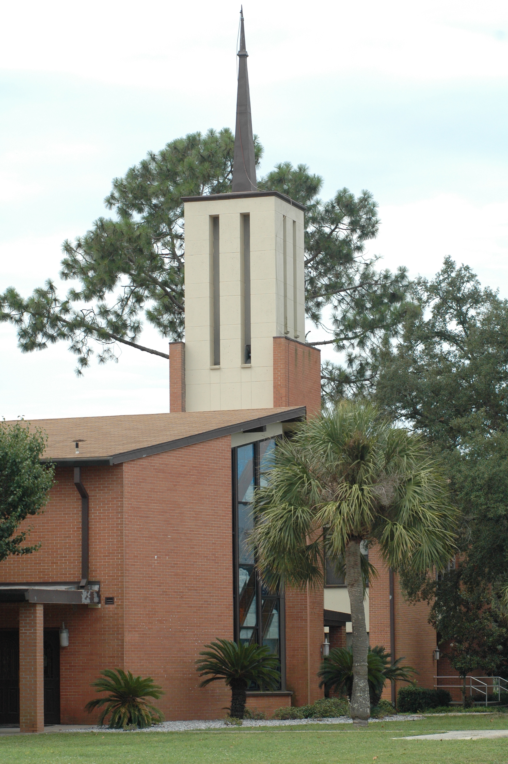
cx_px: 254
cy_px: 382
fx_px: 2544
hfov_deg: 11.4
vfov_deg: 17.1
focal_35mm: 120
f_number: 7.1
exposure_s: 1/1000
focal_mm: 80
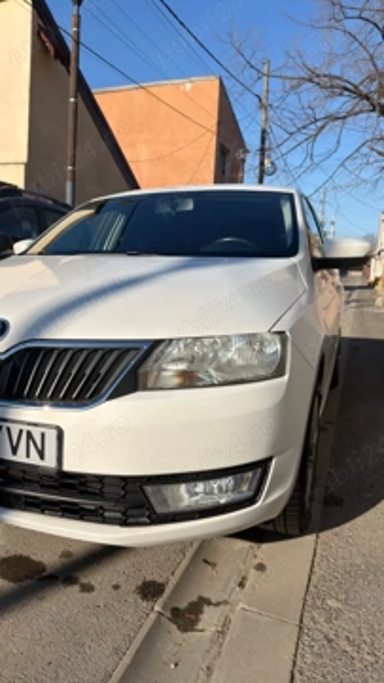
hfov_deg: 39.3
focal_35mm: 29
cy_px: 337
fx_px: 525
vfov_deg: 66.1
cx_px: 106
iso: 64
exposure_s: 1/5618
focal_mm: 6.76
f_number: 1.78
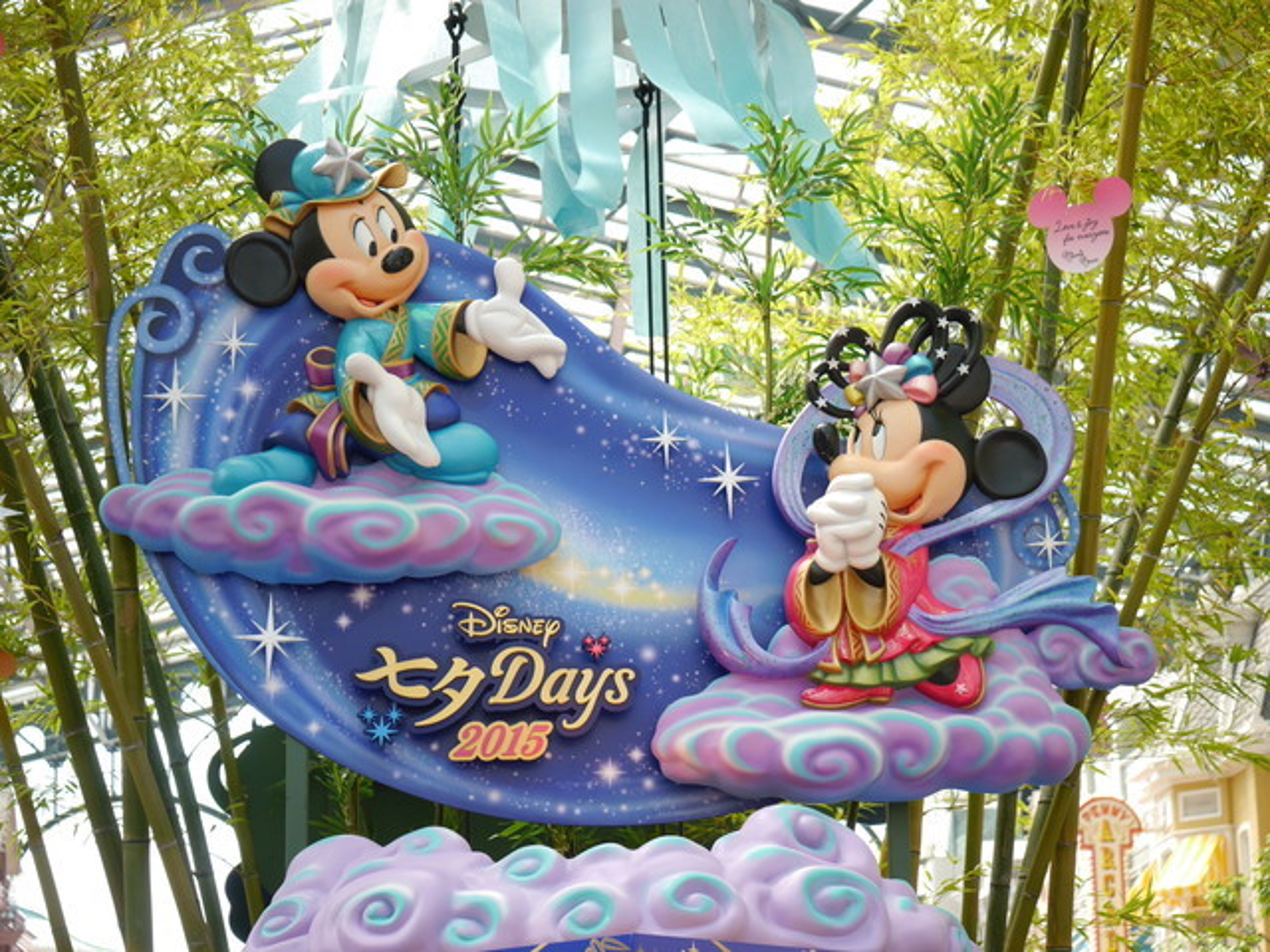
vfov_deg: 16.4
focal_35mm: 90
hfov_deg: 21.8
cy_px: 476
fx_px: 3302
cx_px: 635
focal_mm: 45
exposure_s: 1/100
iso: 160
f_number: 4
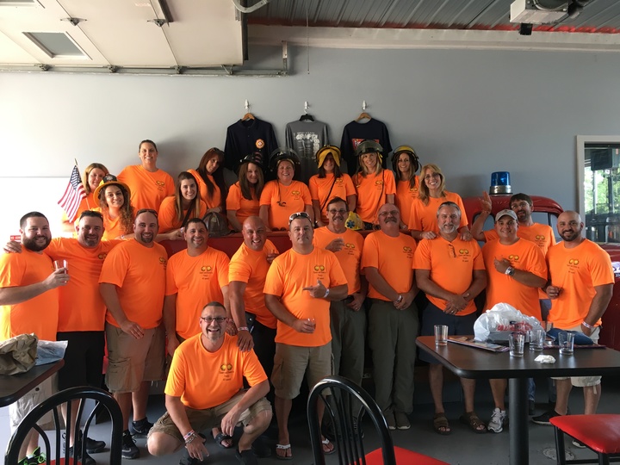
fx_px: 519
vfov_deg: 48.2
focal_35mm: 29
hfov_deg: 61.7
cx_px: 310
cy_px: 232
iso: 32
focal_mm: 4.15
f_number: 2.2
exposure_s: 1/30
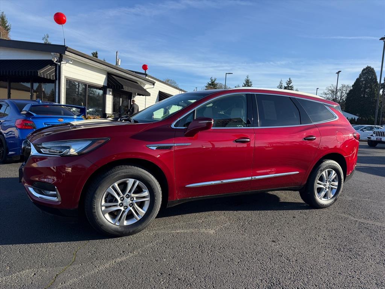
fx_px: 267
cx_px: 192
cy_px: 144
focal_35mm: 24
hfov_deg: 71.6
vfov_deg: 56.8
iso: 100
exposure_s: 1/2907
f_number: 1.78
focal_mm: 6.76
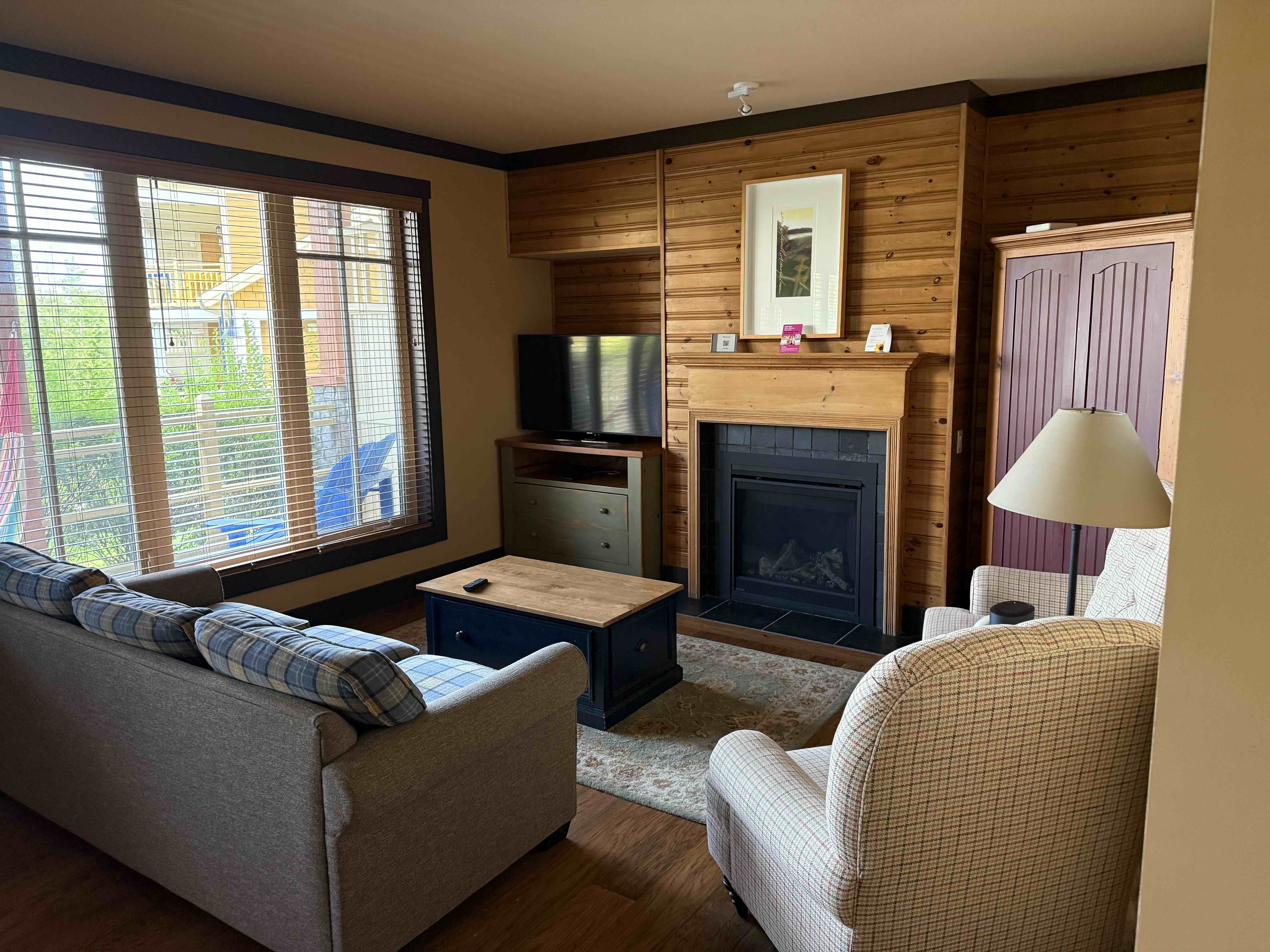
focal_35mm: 24
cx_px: 635
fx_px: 881
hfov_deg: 71.6
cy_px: 476
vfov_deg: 56.8
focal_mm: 6.76
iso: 320
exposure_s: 1/60
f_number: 1.78
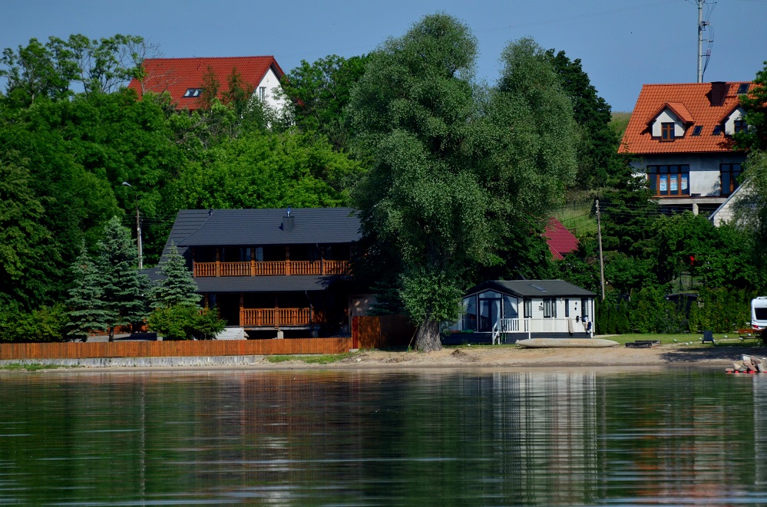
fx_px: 8927
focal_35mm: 420
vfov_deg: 3.3
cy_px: 254
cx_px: 384
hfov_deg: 4.9
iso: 900
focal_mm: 280
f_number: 5.6
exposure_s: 1/8000
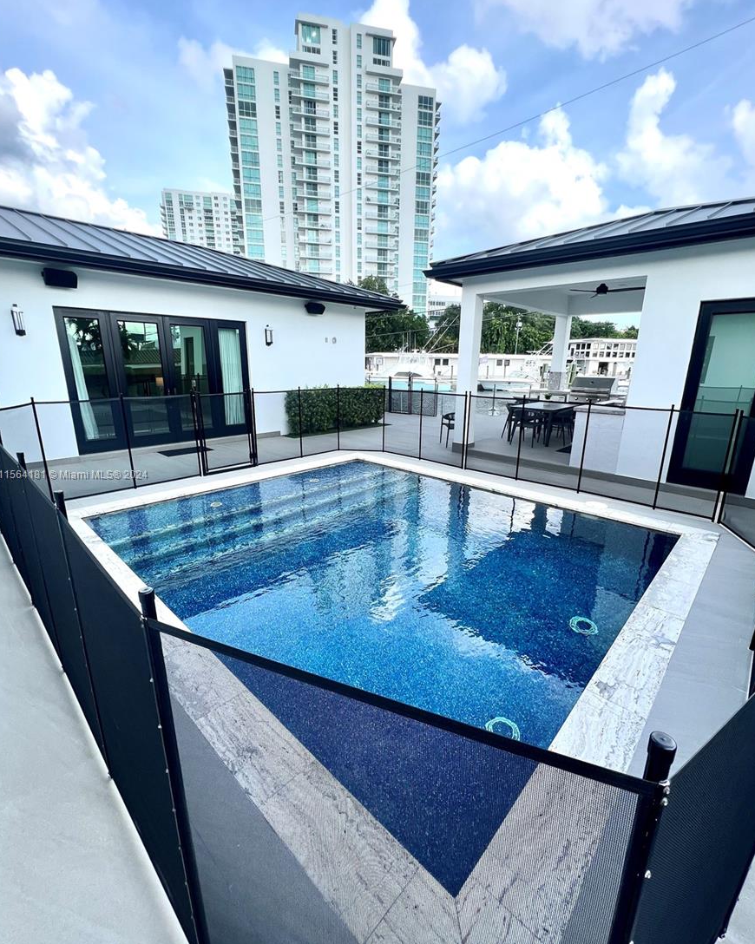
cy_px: 475
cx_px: 379
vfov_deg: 100.7
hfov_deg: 88.0
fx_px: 391
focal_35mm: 14
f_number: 1.8
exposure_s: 1/467
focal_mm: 1.57
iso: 32
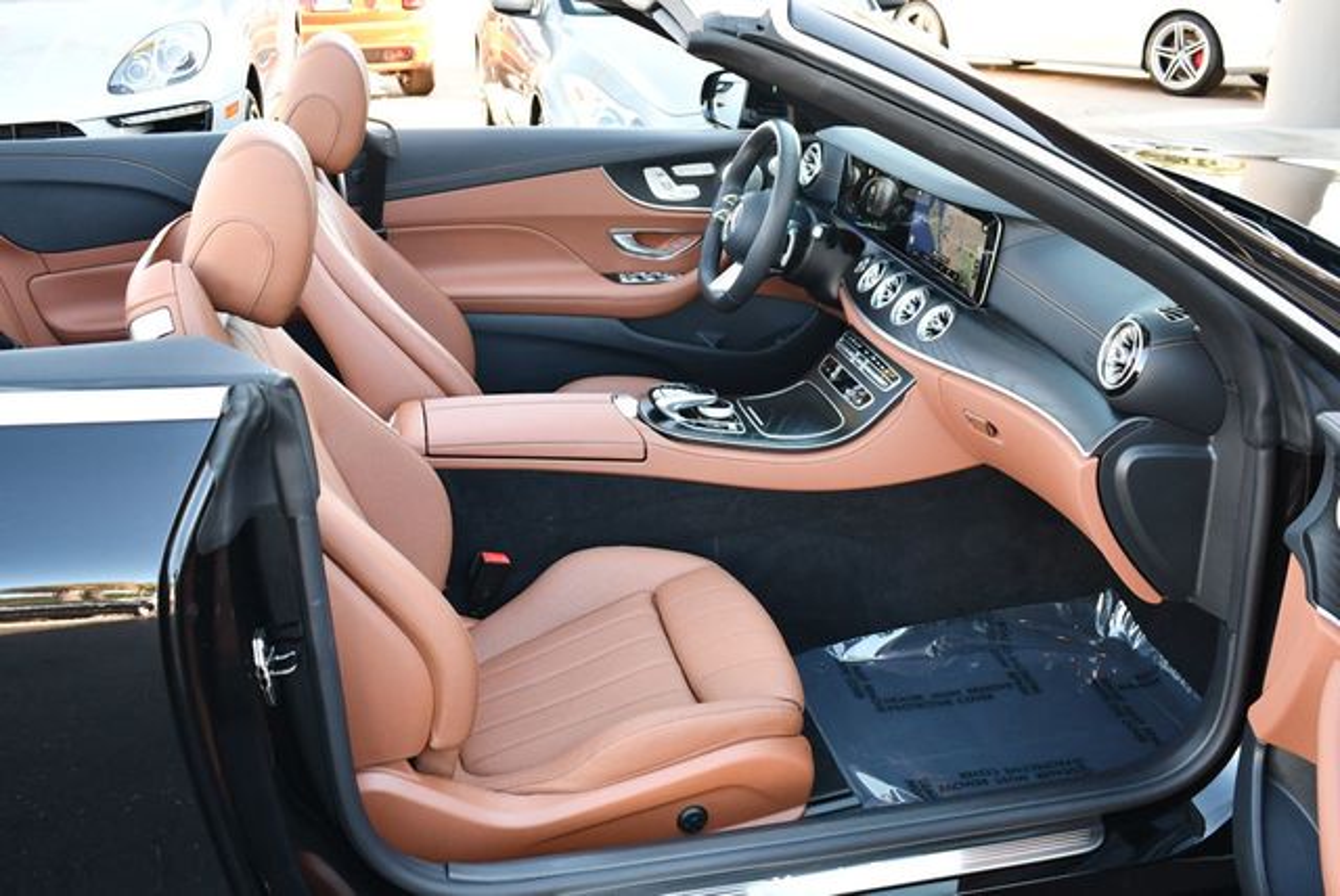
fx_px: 1341
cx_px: 670
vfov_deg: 36.9
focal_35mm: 36
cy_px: 448
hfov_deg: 53.1
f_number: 3.5
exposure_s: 1/250
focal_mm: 18
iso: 800
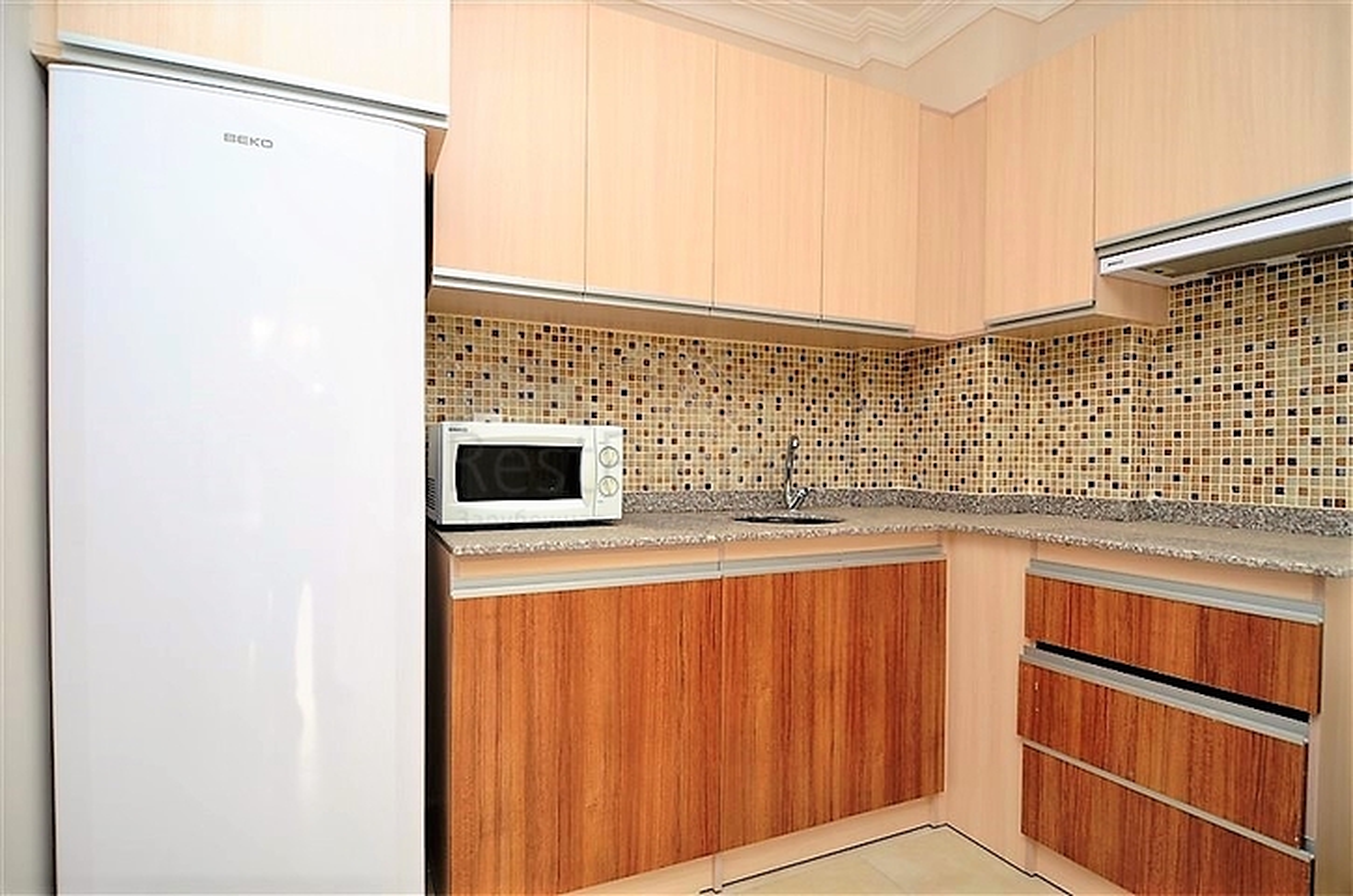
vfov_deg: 67.1
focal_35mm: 18
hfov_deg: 90.1
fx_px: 675
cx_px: 676
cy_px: 448
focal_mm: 12
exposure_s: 1/60
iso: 100
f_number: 4
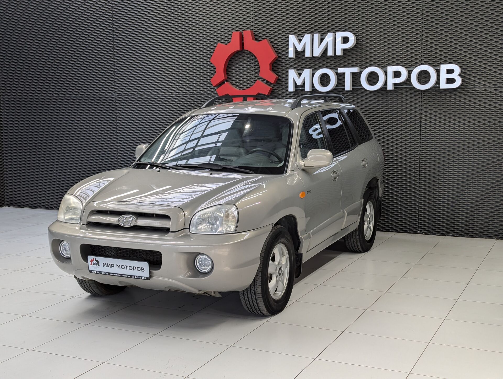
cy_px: 190
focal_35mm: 48
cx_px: 252
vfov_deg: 30.3
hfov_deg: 39.6
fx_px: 699
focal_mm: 6.81
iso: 42
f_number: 1.85
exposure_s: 1/170
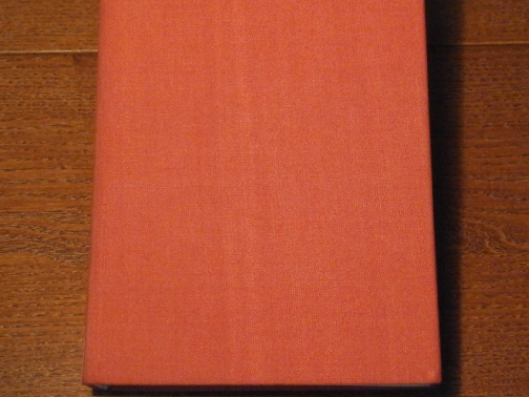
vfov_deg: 18.4
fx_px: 1223
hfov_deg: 24.4
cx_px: 252
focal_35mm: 80
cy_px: 154
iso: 800
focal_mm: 11.1
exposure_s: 1/40
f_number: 4.6
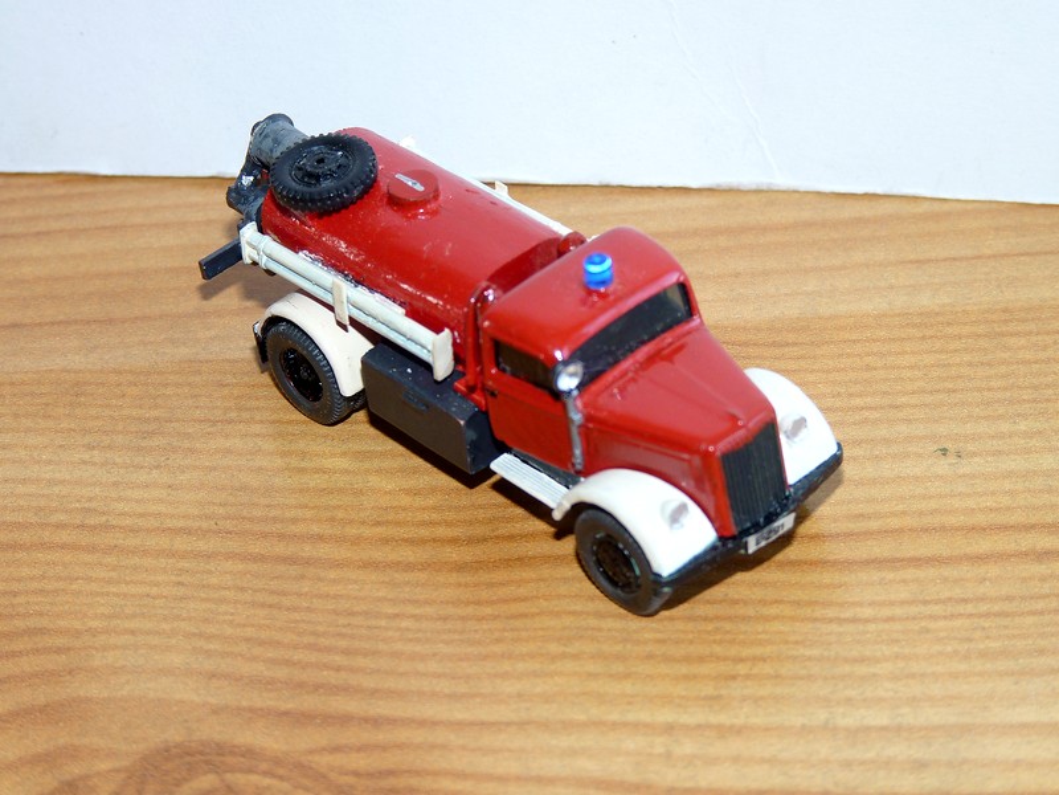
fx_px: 3579
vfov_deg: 12.7
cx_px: 530
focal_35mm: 117
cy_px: 398
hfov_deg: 16.8
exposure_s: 1/40
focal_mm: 20.8
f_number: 3.6
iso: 100
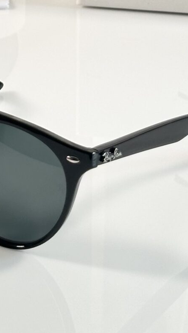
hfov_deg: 7.1
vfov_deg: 12.3
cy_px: -75
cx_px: -49
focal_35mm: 170
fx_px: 1506
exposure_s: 1/100
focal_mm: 6.86
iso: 80
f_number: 1.78
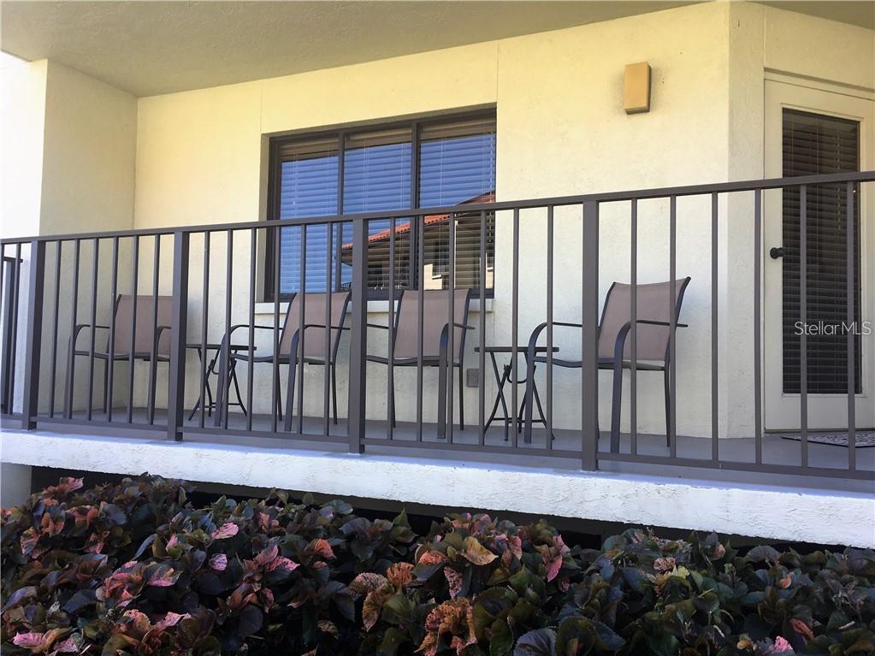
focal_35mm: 29
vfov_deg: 48.2
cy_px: 328
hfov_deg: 61.7
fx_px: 733
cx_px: 438
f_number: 2.2
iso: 25
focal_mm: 4.15
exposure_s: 1/150
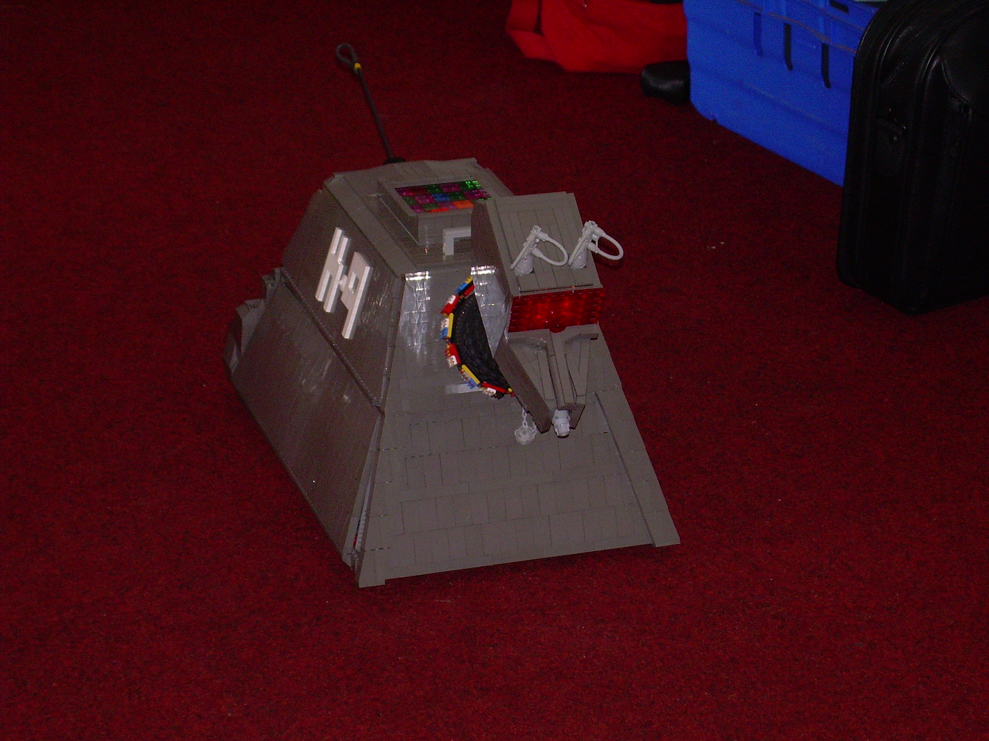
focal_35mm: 110
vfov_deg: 13.5
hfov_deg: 17.9
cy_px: 370
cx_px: 494
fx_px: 3143
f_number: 4.9
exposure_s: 1/60
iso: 200
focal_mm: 18.9
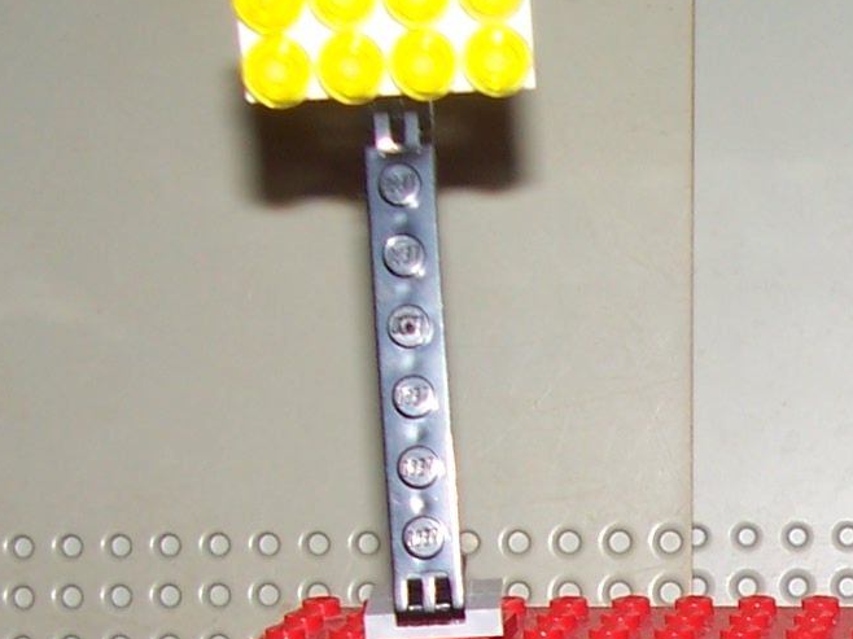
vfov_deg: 12.8
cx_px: 1114
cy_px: 979
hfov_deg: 17.0
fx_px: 2685
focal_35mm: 109
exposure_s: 1/60
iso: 80
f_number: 2.8
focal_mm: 6
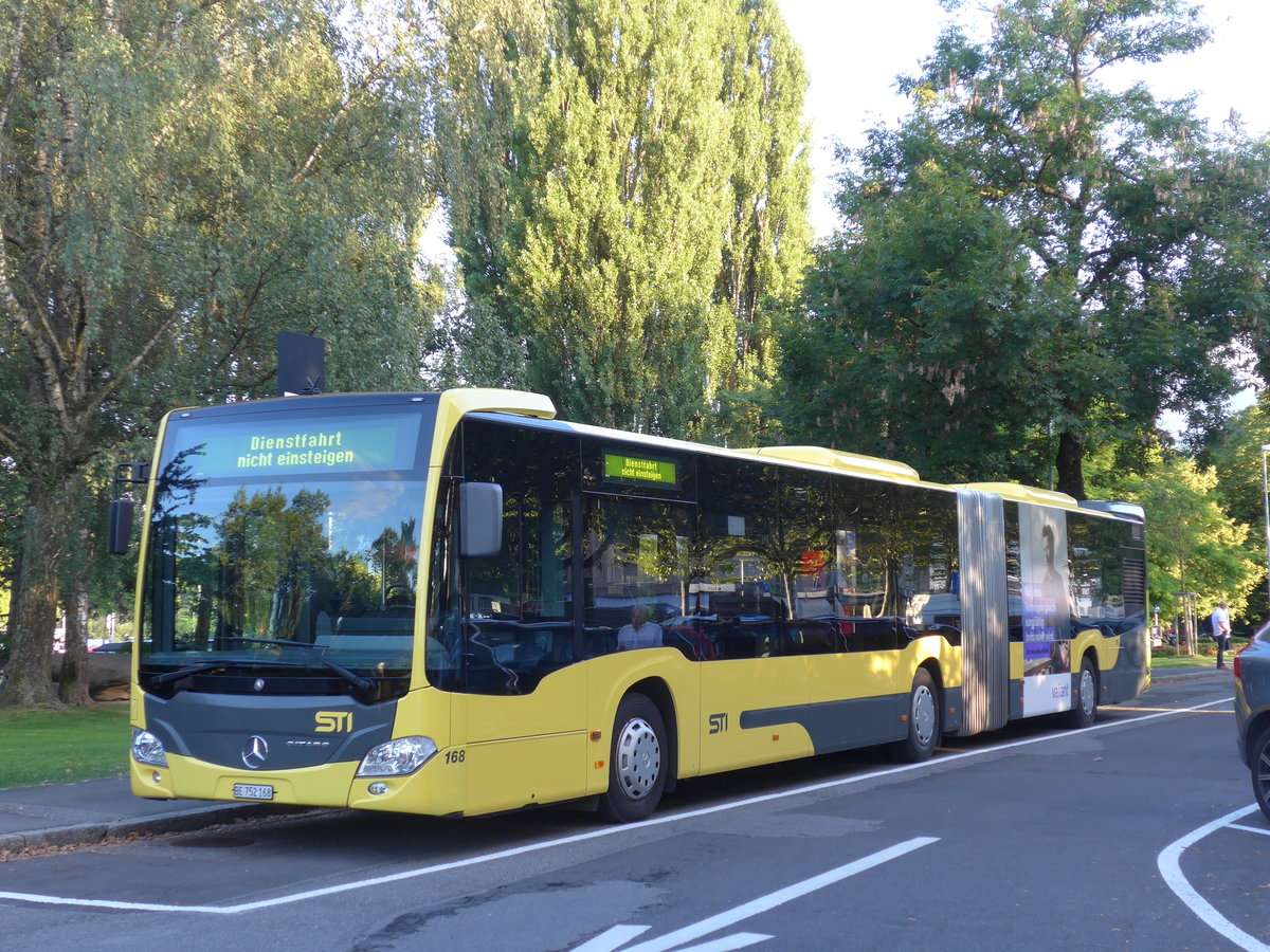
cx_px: 635
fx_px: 1908
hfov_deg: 36.8
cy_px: 476
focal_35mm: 52
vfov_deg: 28.0
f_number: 3.3
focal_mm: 10.7
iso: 100
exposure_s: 1/60
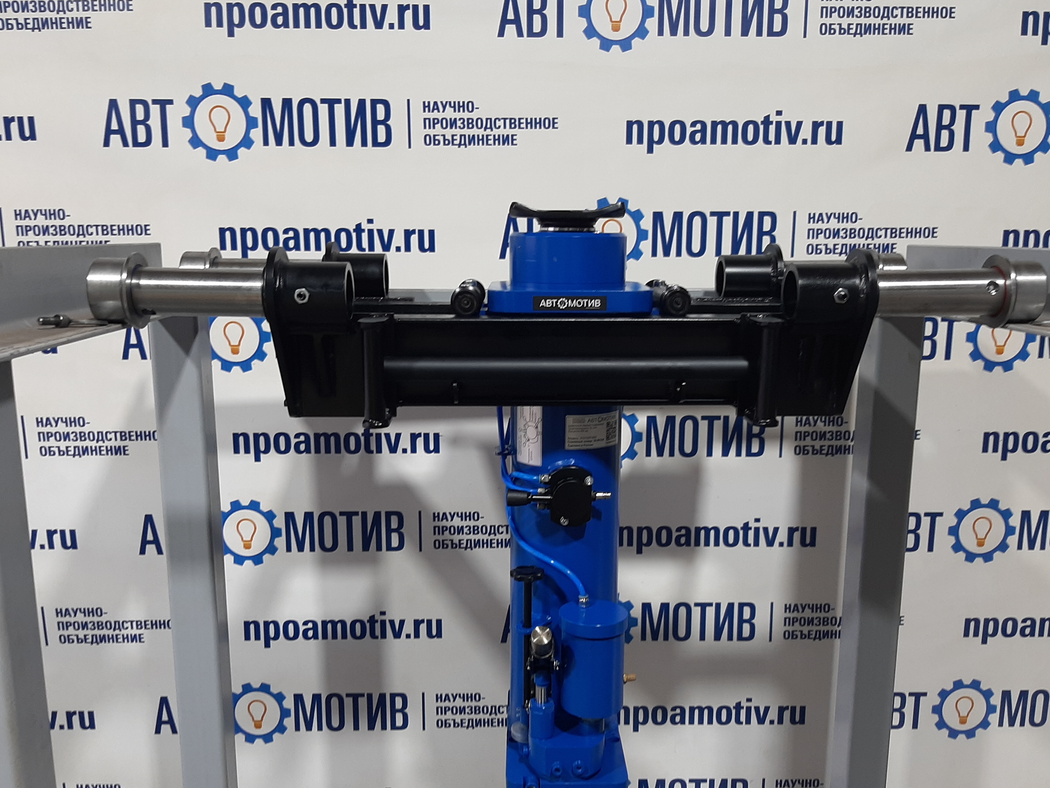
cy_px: 437
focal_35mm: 31
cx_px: 532
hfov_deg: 58.4
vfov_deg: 45.4
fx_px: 940
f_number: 1.7
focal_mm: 3.93
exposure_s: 1/50
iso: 50
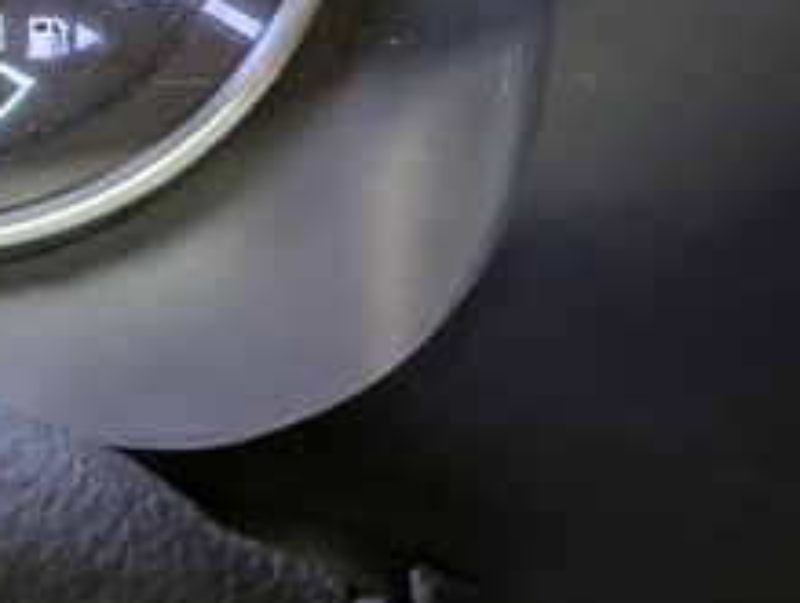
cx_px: -983
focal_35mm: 112
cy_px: -365
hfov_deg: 13.8
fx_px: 2593
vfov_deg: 12.5
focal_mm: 4.53
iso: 26
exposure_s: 1/32.2
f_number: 1.7
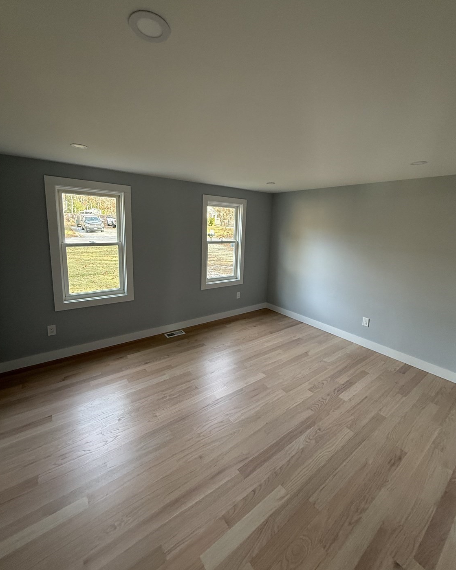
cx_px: 233
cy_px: 264
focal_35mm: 15
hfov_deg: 84.0
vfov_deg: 96.6
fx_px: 253
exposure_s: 1/99
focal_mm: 2.22
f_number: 2.2
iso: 250
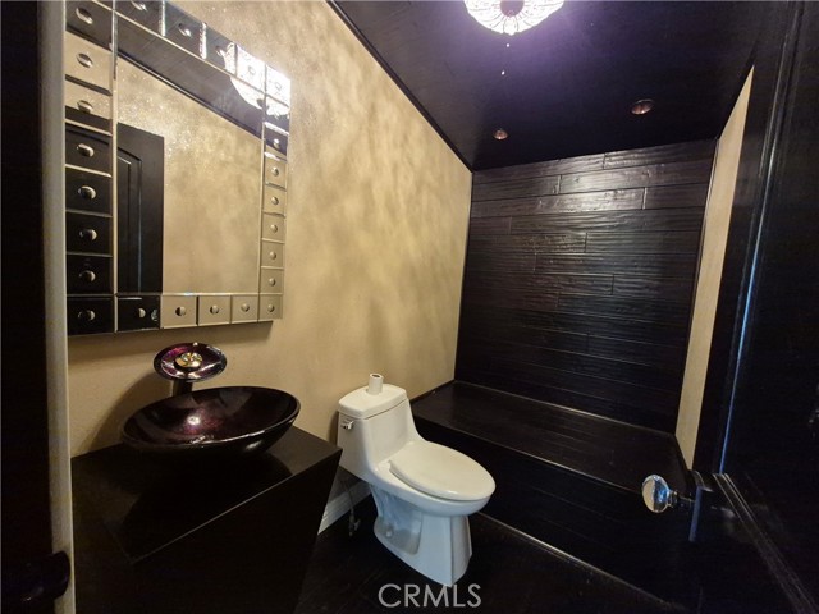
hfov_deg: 106.2
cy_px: 307
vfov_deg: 89.9
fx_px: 308
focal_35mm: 13
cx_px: 410
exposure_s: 1/60
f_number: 2.2
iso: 800
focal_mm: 1.74
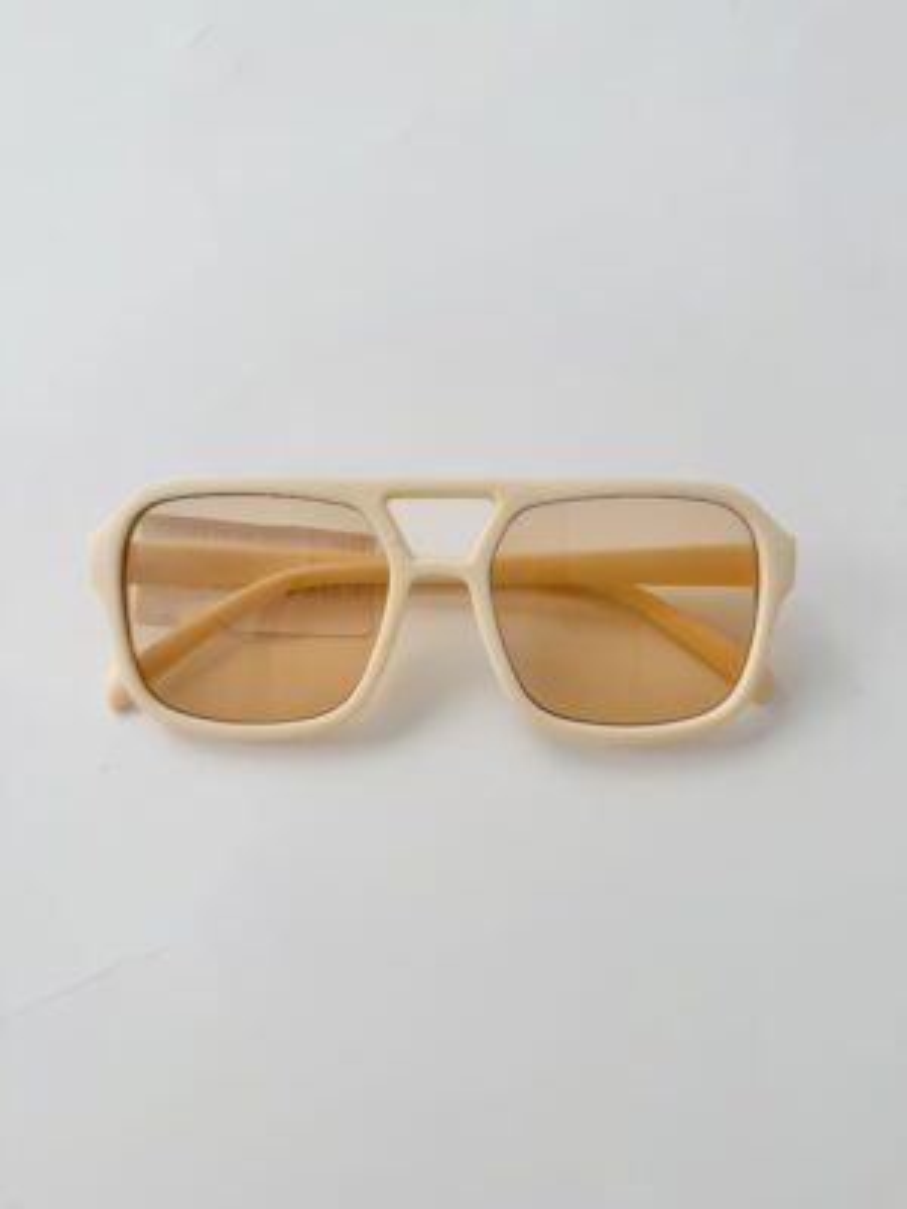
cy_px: 604
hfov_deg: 56.8
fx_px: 838
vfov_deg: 71.6
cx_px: 454
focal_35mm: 24
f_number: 1.78
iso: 50
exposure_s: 1/135
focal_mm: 6.76
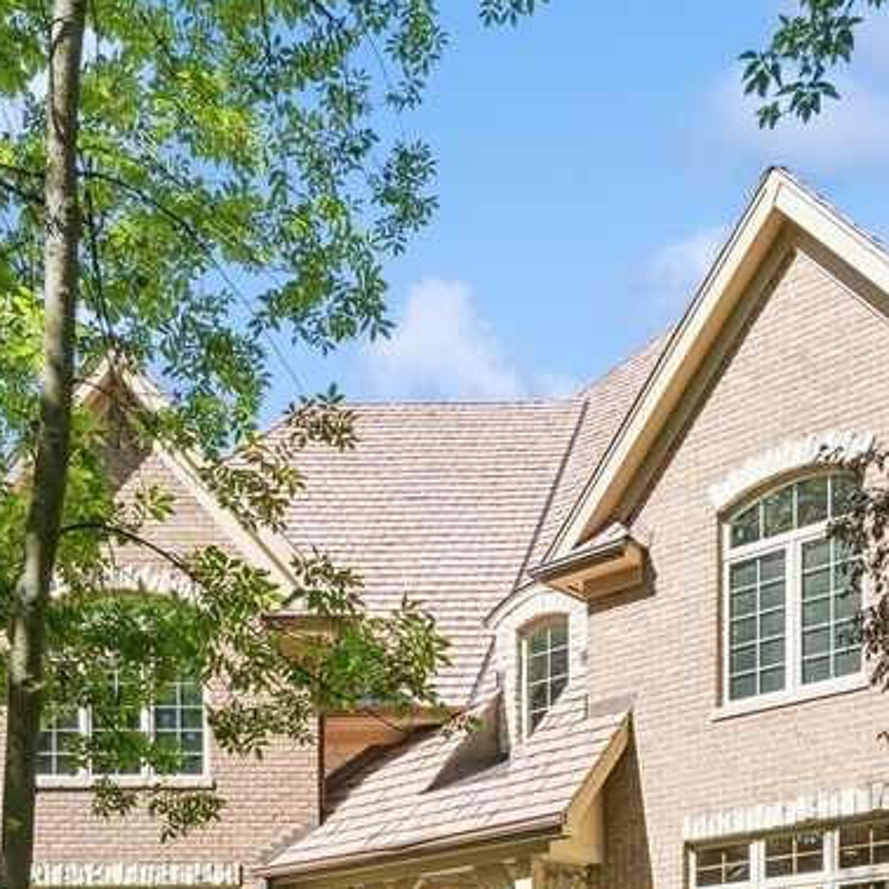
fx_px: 1482
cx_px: 256
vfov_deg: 28.0
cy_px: 1136
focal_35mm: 51
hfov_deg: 32.9
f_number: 9.5
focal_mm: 14
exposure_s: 1/125
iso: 200
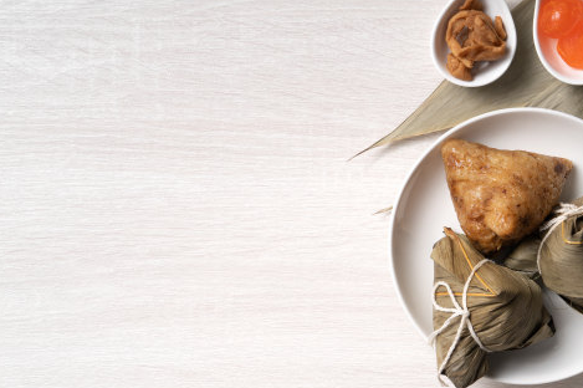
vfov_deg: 12.3
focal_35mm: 111
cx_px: 336
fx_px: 1796
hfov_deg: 18.4
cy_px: 252
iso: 100
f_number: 10
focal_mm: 85
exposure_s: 1/160
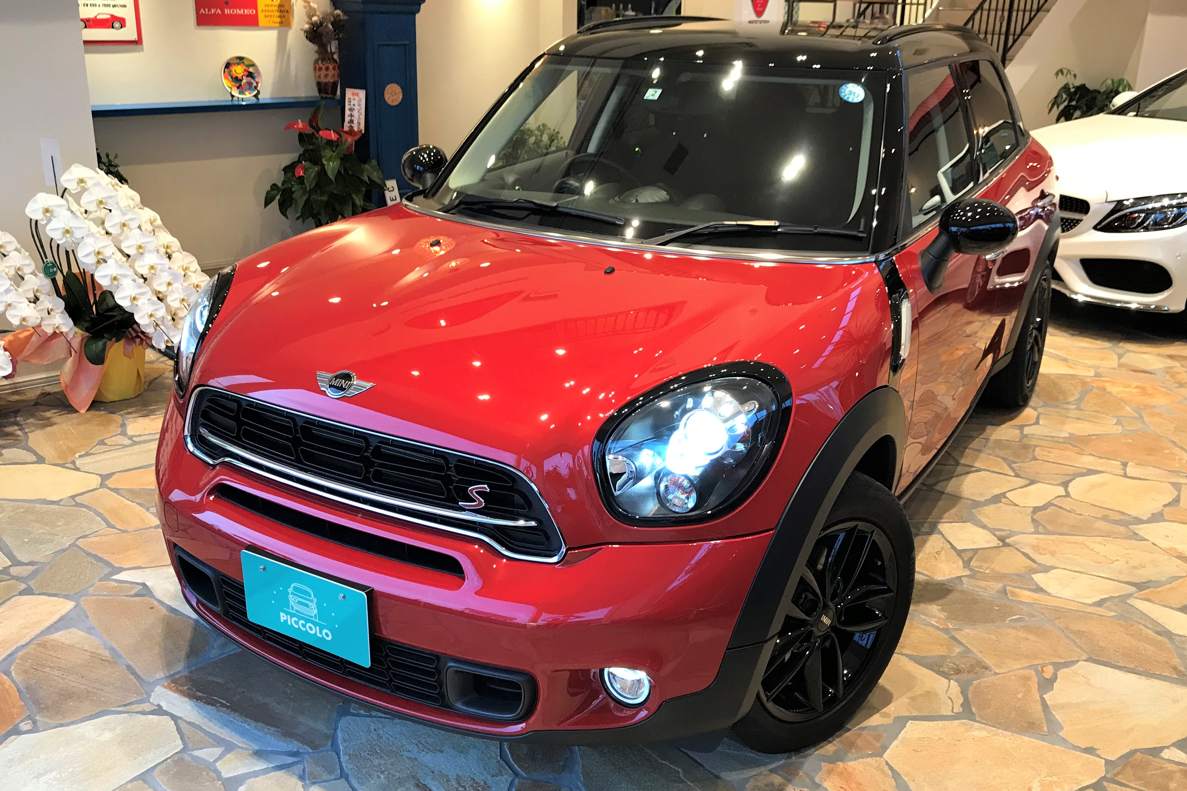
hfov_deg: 61.9
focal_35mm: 30
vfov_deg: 43.6
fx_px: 989
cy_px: 396
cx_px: 581
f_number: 1.8
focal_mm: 3.99
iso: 32
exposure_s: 1/33
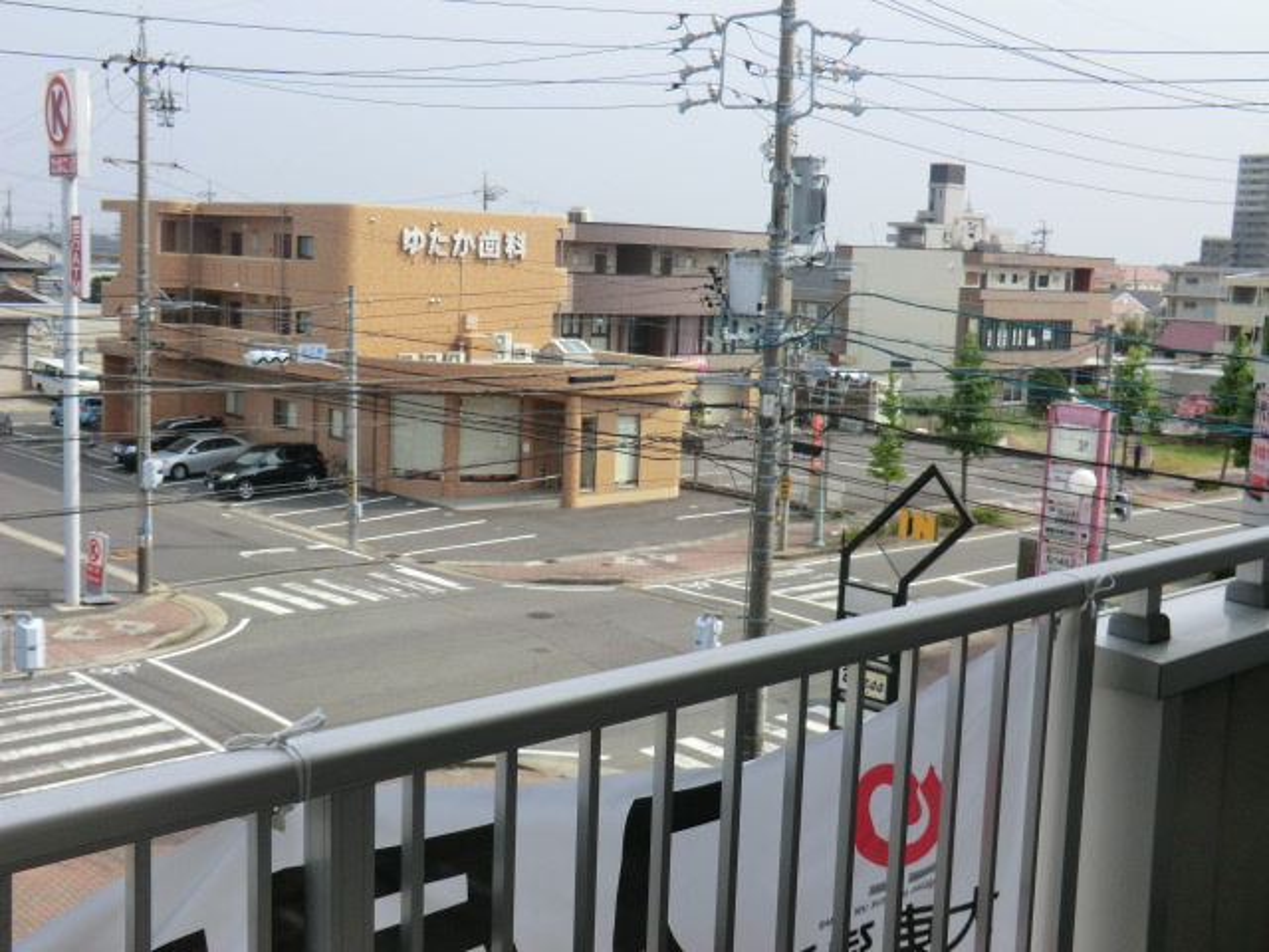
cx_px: 634
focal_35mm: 40
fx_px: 1466
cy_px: 476
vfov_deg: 36.0
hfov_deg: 46.8
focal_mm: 7.1
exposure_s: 1/640
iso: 80
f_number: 3.8
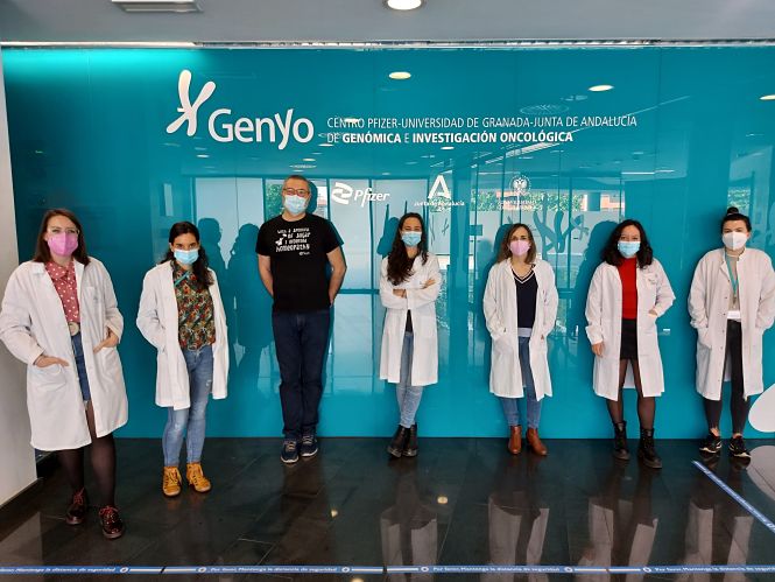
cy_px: 291
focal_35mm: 24
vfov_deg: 56.8
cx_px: 388
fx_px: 537
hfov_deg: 71.6
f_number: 1.8
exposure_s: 1/50
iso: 80
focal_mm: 5.23
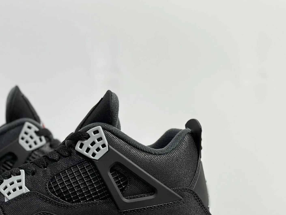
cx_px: 65
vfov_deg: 16.8
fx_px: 719
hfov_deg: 22.3
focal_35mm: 87
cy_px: 188
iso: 160
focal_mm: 6.86
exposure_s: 1/50
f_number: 1.78
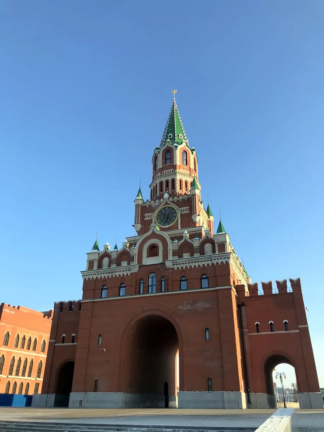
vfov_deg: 63.4
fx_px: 349
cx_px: 162
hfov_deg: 49.7
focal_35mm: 28
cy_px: 216
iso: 20
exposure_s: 1/1018
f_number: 1.8
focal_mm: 3.99
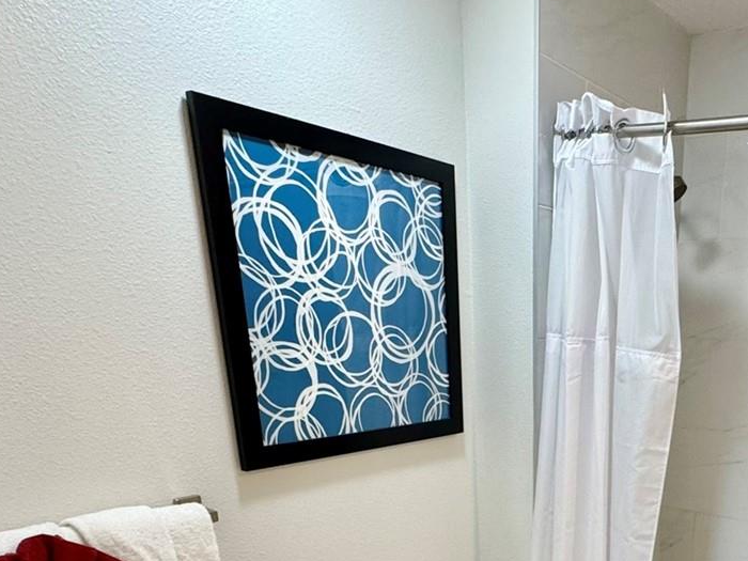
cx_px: 585
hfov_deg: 53.5
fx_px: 691
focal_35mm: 32
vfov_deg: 38.7
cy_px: 573
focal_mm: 2.22
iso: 200
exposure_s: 1/60
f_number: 2.2
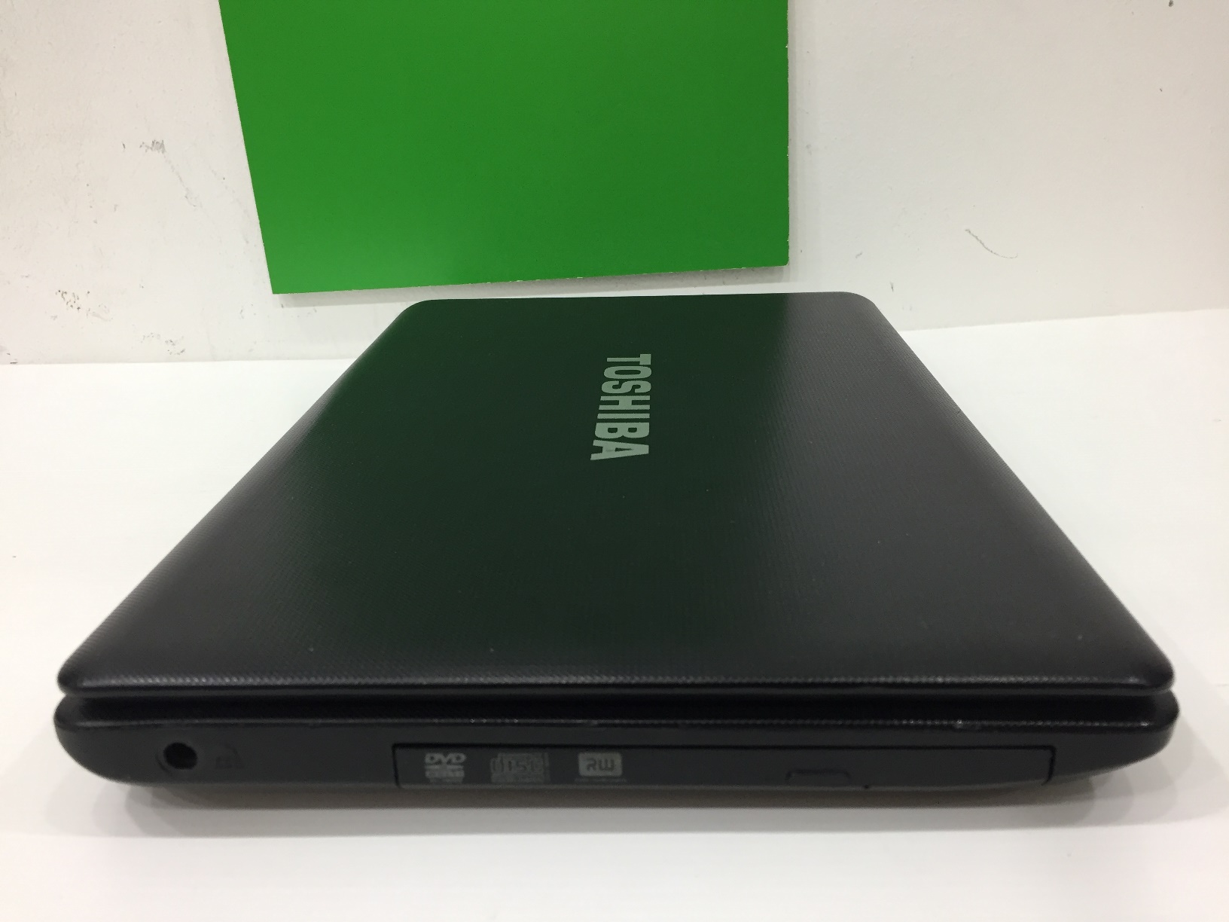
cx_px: 614
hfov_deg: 61.7
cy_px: 461
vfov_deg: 48.2
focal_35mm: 29
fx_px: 1030
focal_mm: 4.15
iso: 125
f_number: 2.2
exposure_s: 1/33
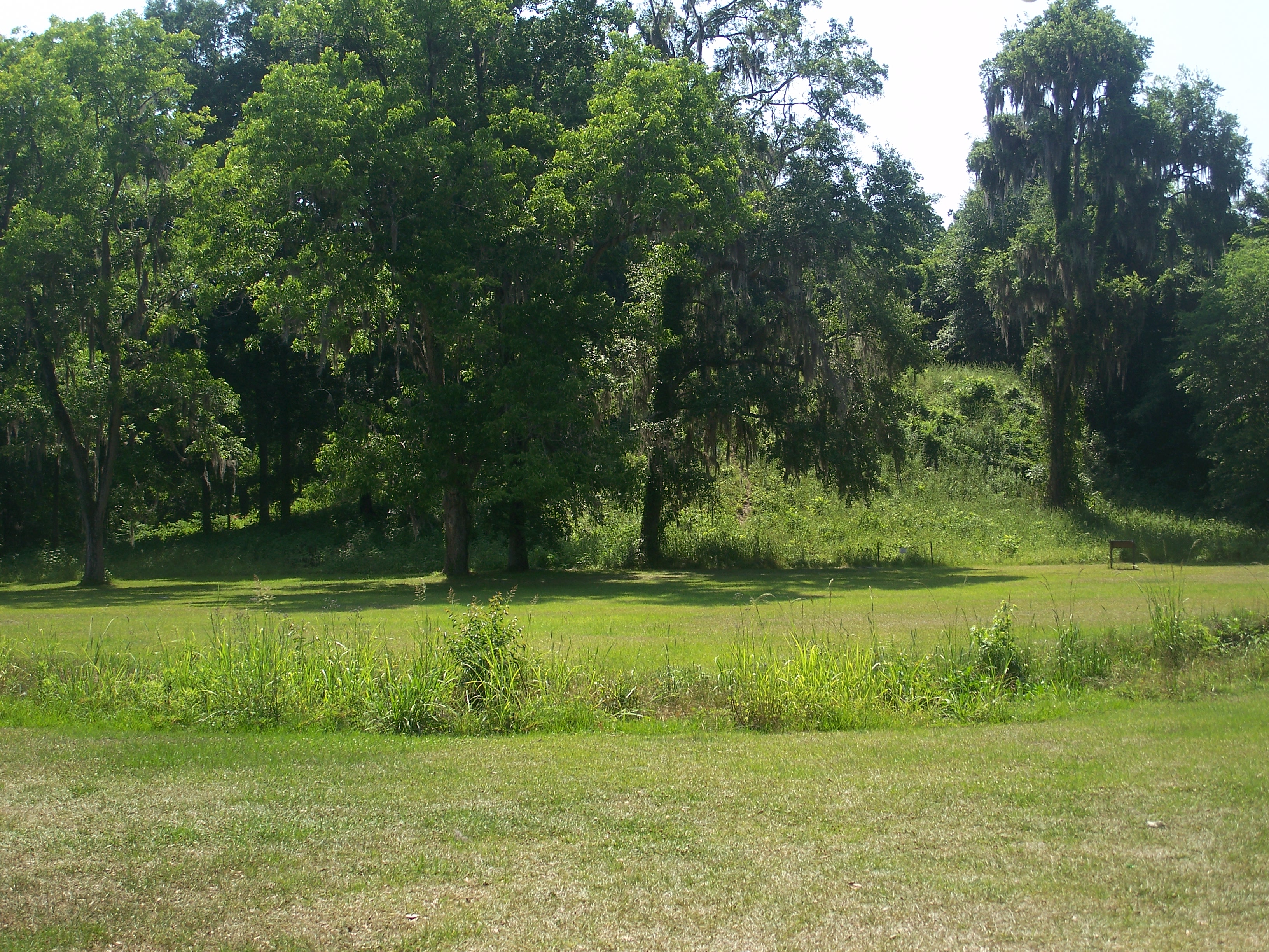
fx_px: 1870
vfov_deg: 28.6
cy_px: 476
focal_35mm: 51
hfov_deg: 37.5
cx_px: 634
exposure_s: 1/500
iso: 64
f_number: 3.2
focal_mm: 10.7
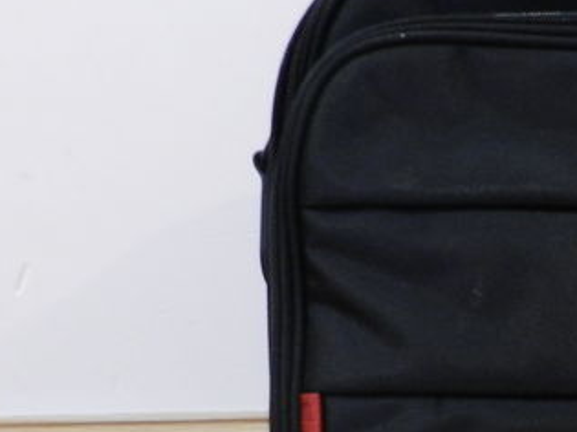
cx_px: 753
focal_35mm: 73
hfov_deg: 23.5
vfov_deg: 18.9
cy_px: 535
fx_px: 1216
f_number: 3.4
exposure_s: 1/2.5
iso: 400
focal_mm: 4
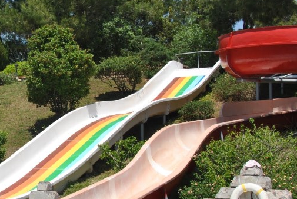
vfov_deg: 18.2
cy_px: 123
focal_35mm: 75
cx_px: 19
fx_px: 619
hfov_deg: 25.9
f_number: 11
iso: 100
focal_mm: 22
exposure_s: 1/200
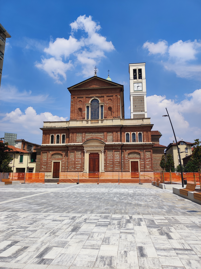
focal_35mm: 25
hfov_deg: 54.8
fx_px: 194
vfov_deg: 69.4
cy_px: 134
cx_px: 100
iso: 50
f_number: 1.79
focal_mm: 4.7
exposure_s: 1/997
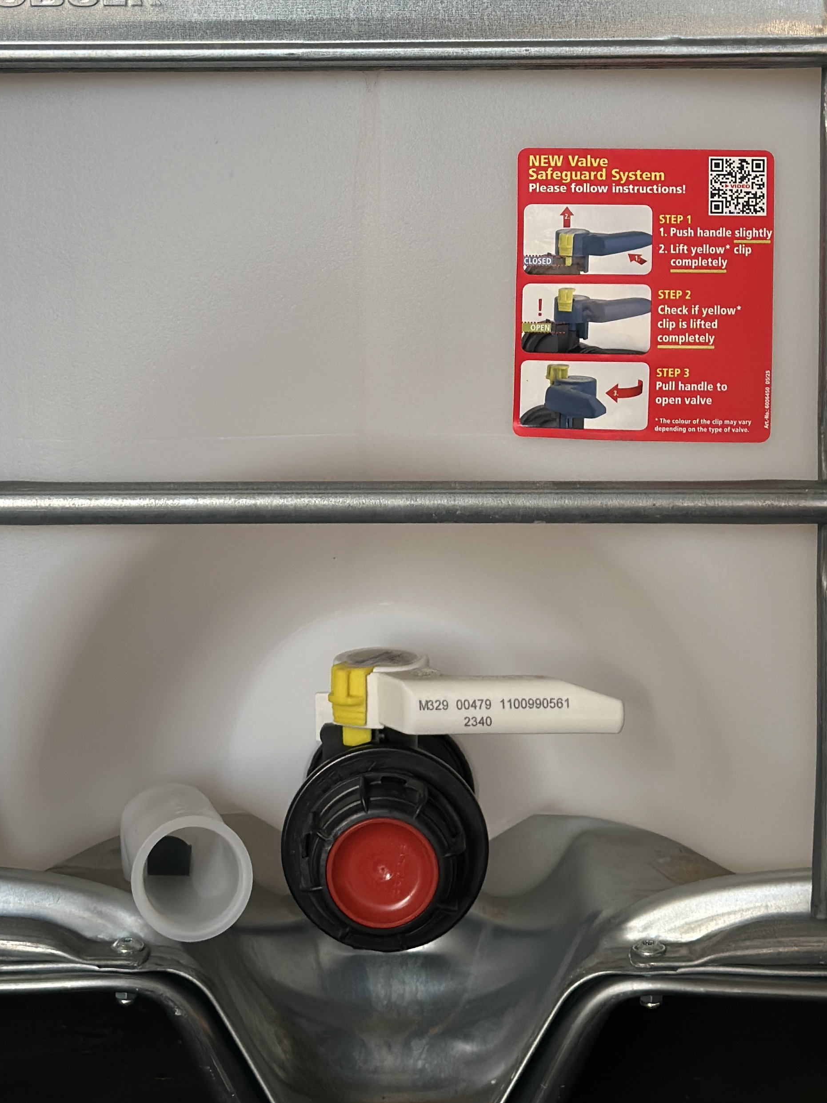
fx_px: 2484
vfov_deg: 24.8
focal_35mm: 78
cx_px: 391
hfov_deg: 18.9
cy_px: 319
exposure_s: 1/245
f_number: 1.78
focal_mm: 6.86
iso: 80
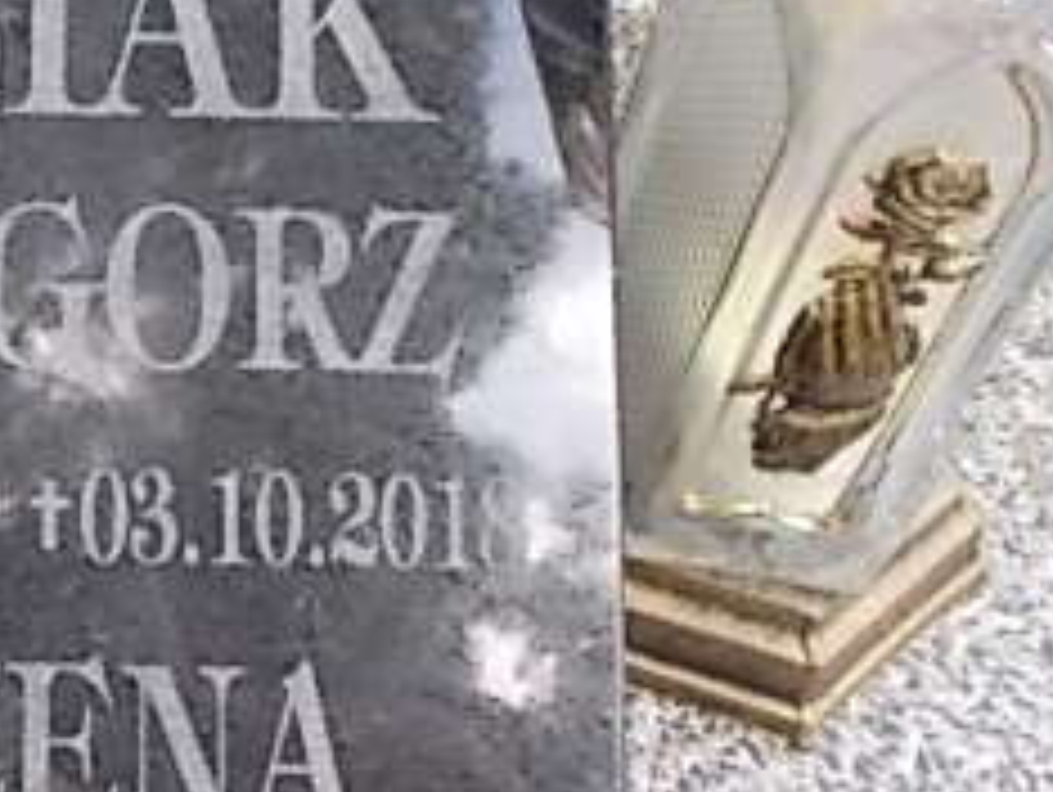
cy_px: 266
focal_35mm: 71
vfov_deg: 20.7
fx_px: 2162
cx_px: -40
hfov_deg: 25.8
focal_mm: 4.6
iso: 80
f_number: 3.2
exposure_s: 1/80
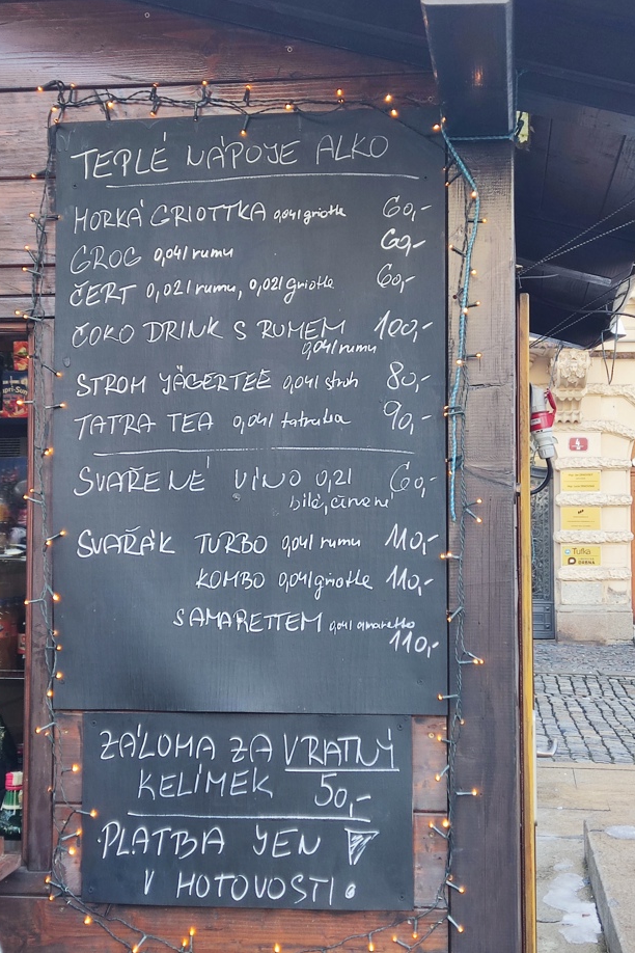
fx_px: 1296
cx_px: 347
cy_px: 476
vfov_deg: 40.3
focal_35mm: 49
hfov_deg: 27.5
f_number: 1.79
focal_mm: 4.71
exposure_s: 1/100
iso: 56
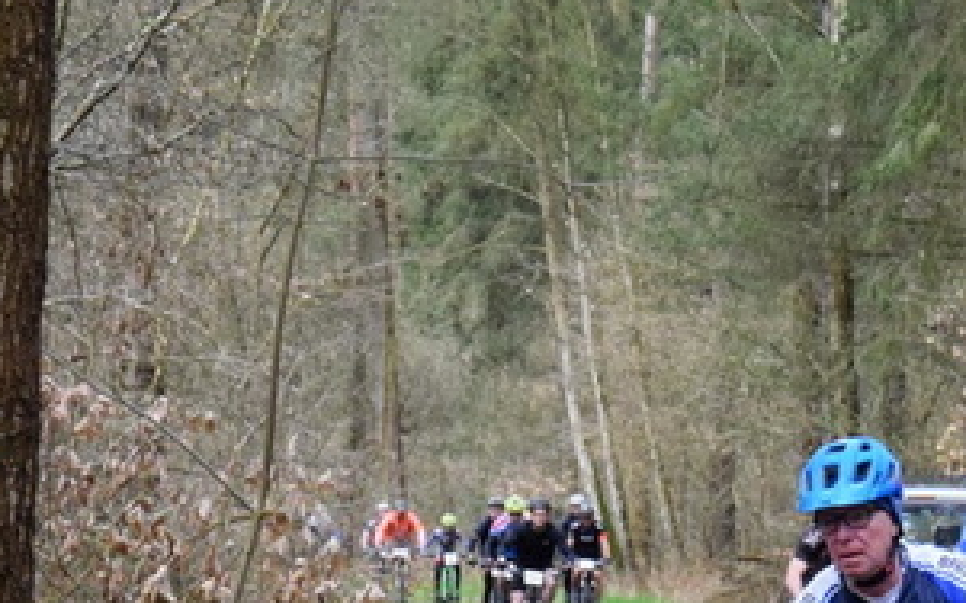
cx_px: 934
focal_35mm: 209
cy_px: 648
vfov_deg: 6.3
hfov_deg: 10.0
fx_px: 5501
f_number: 6.3
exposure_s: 1/1600
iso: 4000
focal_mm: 52
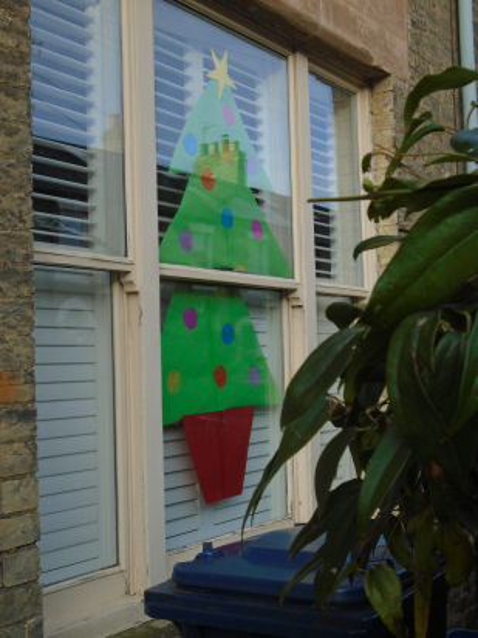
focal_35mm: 49
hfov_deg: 29.7
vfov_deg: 38.9
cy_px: 319
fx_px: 902
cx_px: 239
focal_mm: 8.7
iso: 100
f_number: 4.5
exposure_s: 1/250
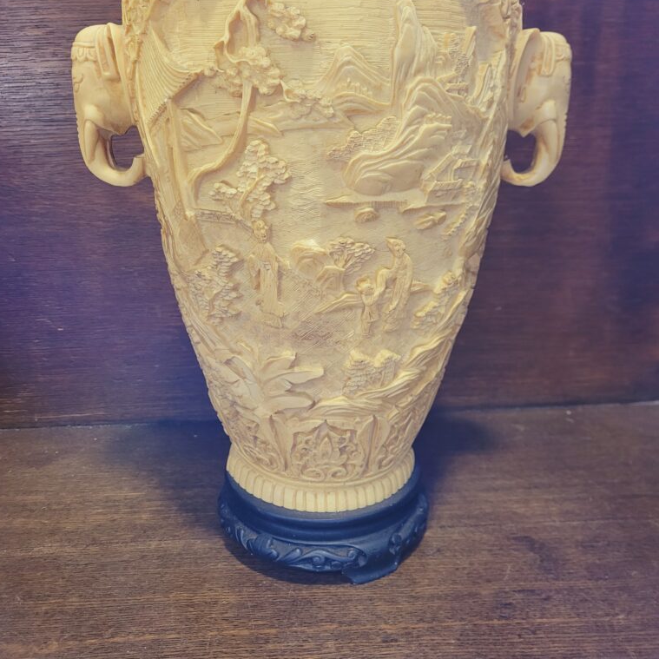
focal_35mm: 31
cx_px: 326
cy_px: 284
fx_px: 668
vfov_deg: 52.4
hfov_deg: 52.5
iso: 320
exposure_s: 1/50
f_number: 1.8
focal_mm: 5.4
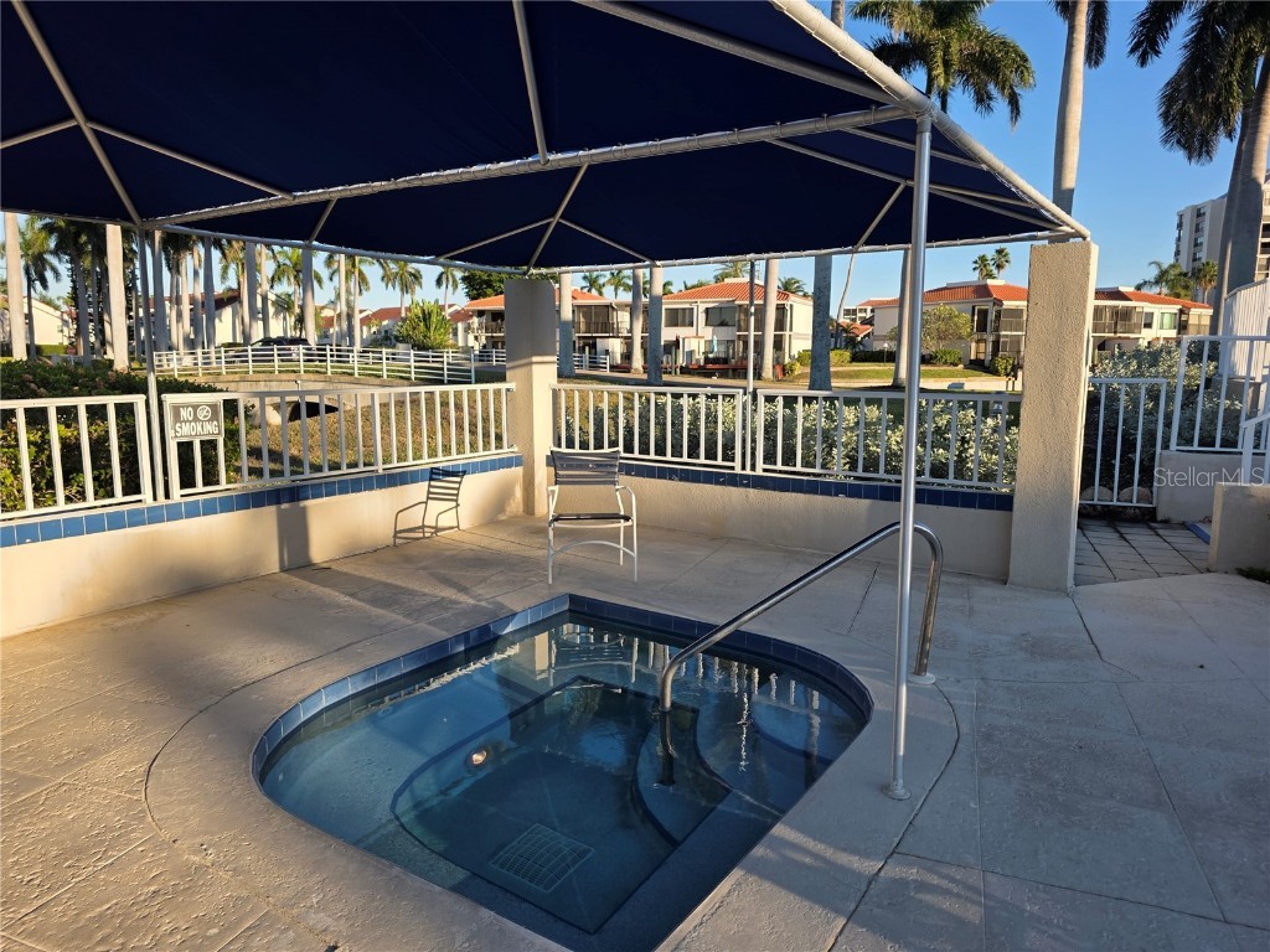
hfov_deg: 73.9
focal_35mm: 23
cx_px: 635
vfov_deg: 58.9
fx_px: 844
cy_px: 476
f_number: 1.7
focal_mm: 6.3
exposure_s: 1/2805
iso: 80
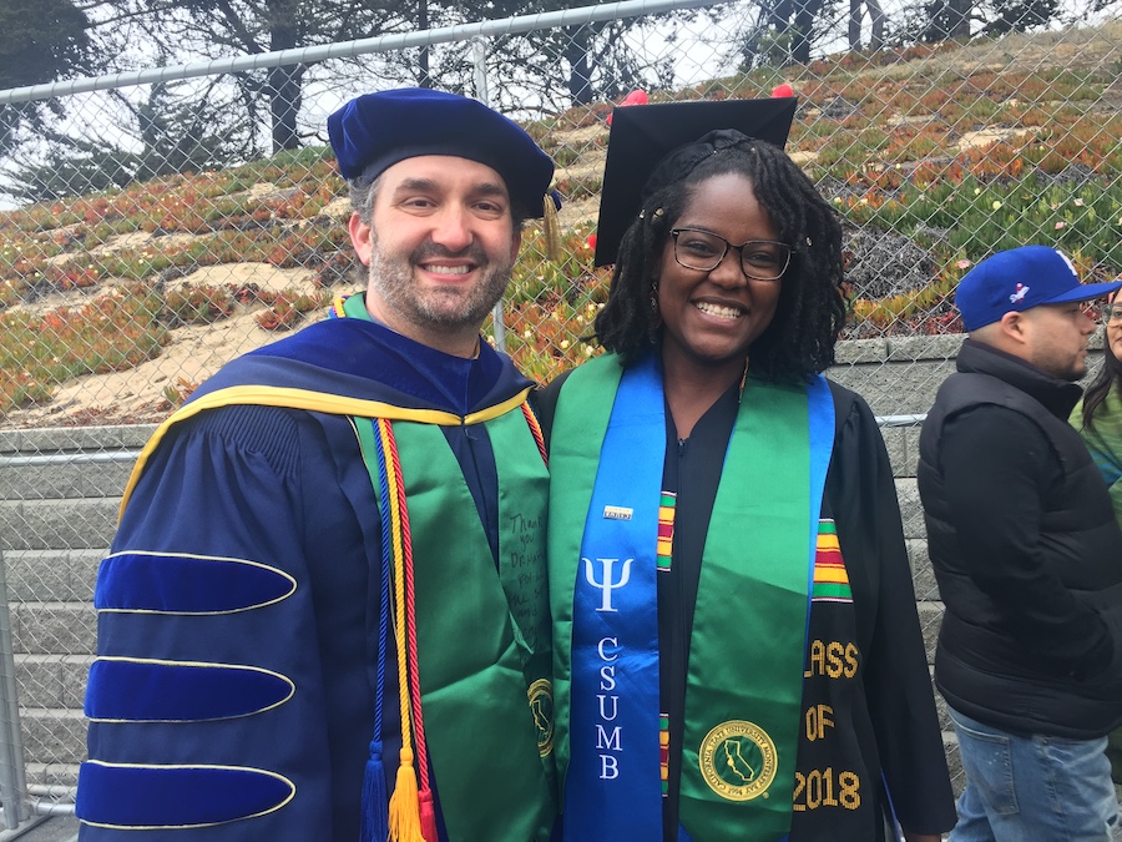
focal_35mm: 29
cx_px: 561
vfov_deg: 48.2
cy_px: 421
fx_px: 940
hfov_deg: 61.7
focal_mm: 4.15
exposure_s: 1/120
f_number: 2.2
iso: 32
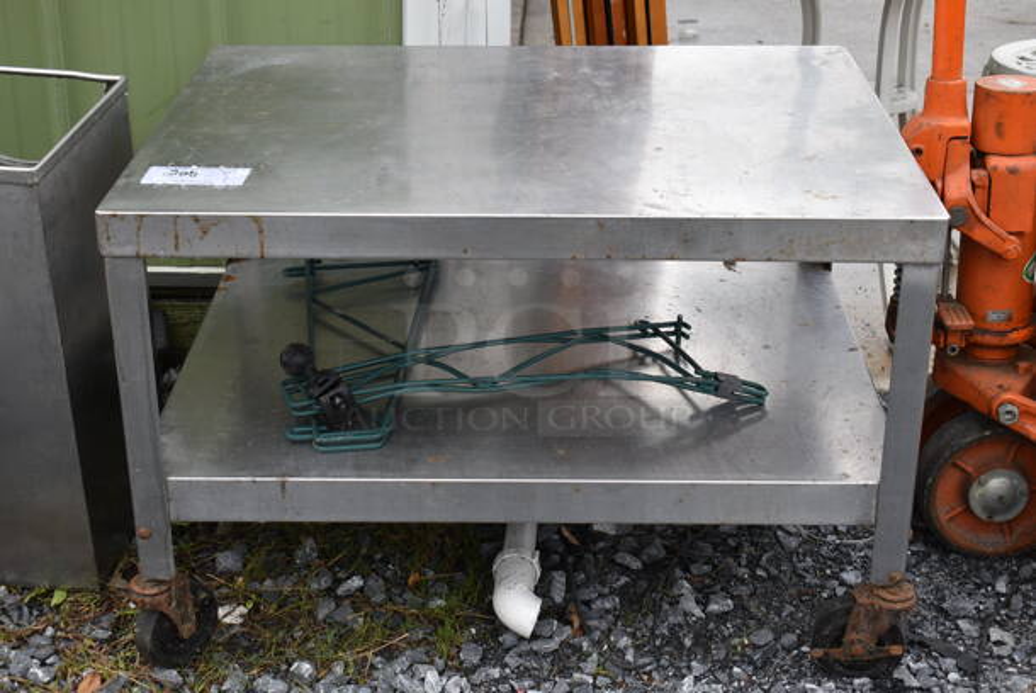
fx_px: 1642
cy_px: 346
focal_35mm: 57
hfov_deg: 35.0
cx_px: 518
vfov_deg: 23.8
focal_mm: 38
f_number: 6.3
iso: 200
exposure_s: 1/250
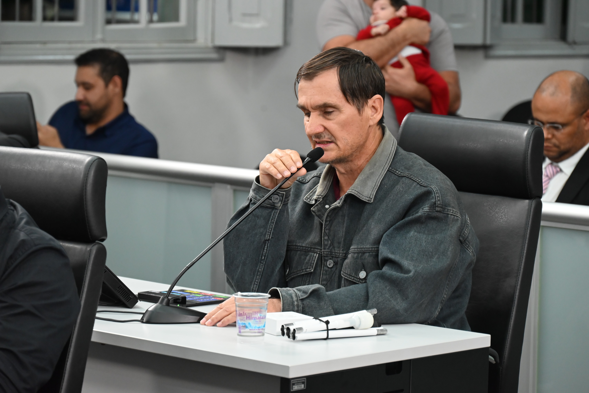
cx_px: 294
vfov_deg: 10.2
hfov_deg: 15.2
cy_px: 196
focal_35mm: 135
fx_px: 2209
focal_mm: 135
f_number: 6.3
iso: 3200
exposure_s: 1/160
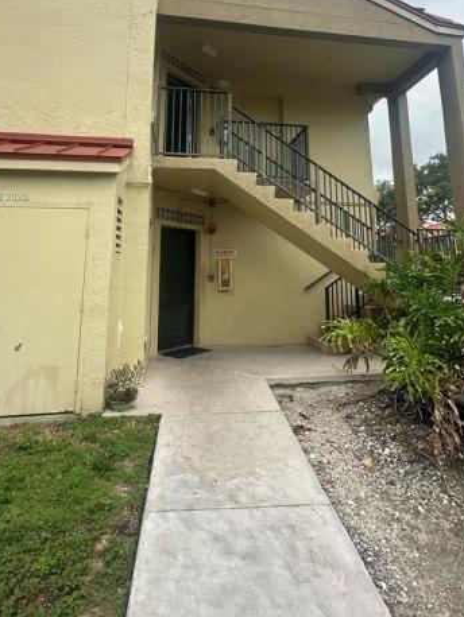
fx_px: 393
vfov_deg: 73.6
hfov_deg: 61.1
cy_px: 197
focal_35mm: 22
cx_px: 243
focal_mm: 2.22
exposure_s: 1/633
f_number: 2.2
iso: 40
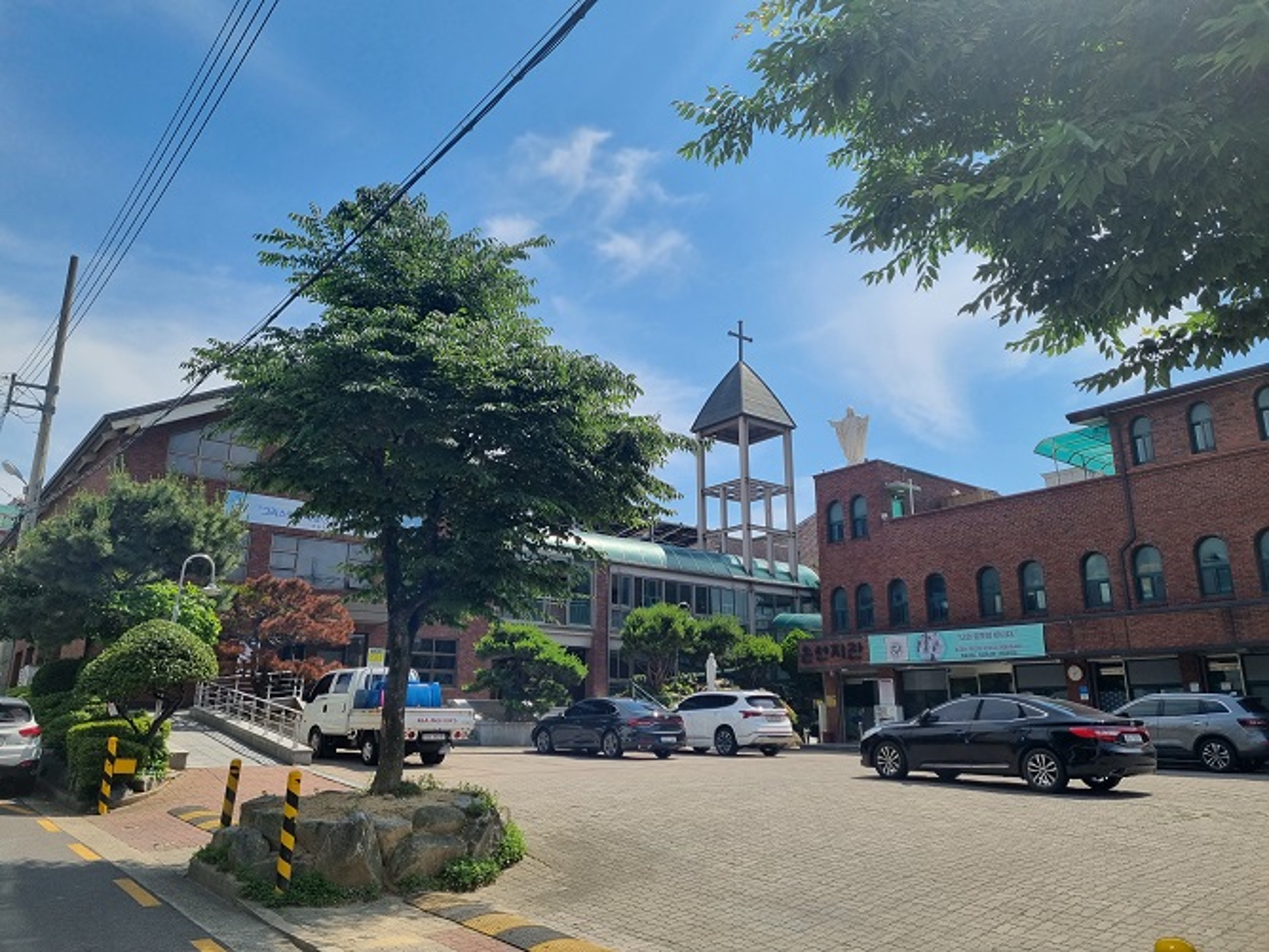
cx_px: 634
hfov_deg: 67.3
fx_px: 953
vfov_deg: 53.1
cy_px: 476
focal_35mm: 26
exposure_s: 1/3328
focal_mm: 5.4
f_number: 1.8
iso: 50
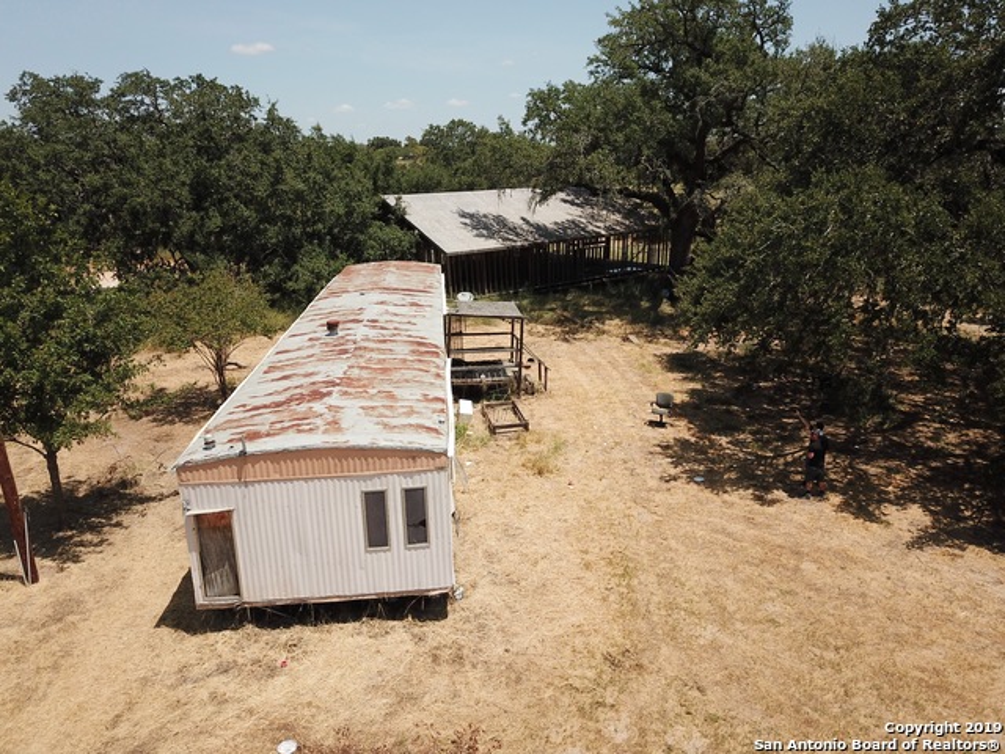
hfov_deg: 67.3
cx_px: 502
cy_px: 377
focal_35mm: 26
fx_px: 755
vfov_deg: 53.1
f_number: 2.2
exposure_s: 1/1715
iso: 100
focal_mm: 4.73
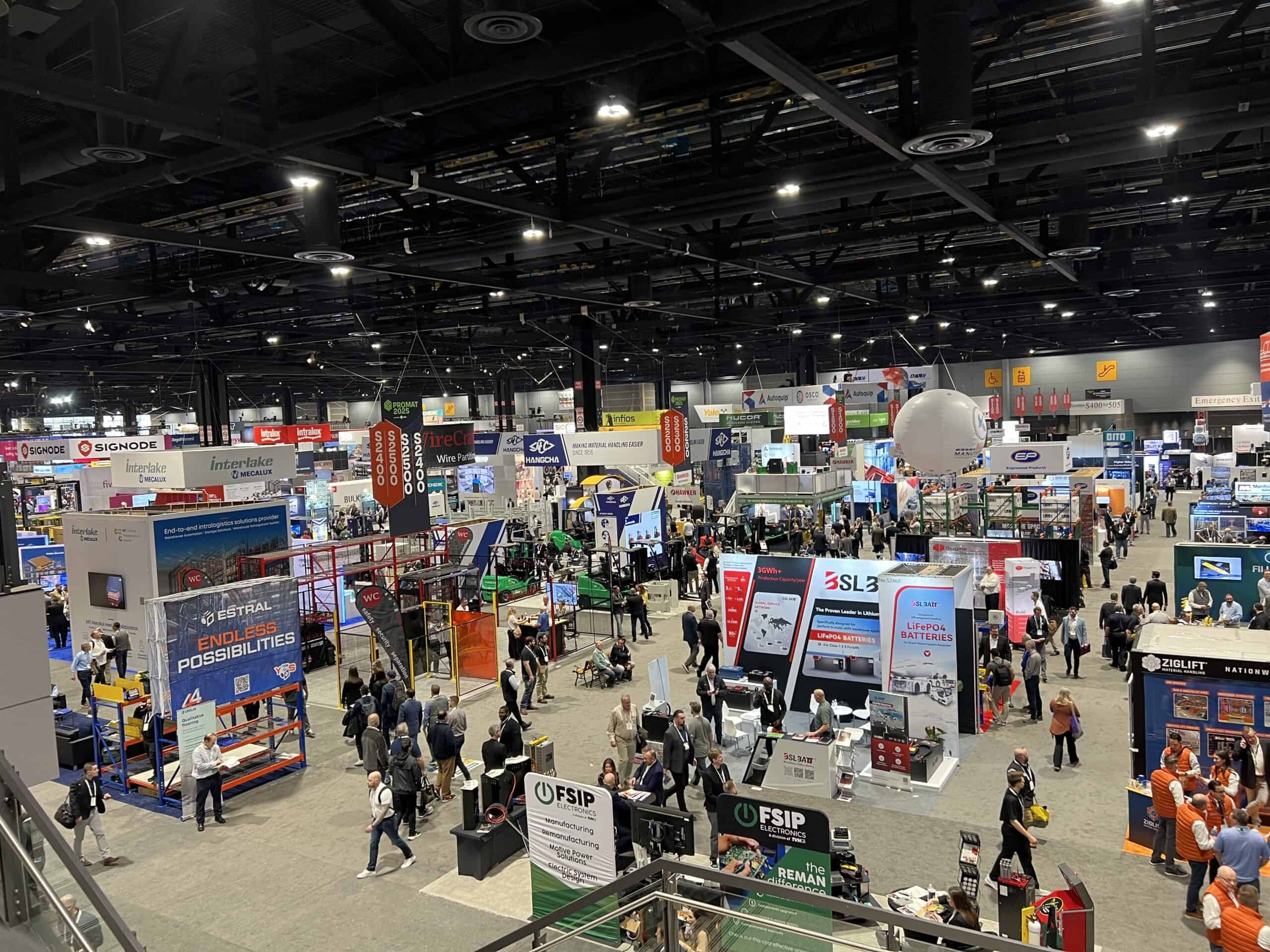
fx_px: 954
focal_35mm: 26
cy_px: 476
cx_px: 635
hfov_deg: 67.3
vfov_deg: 53.1
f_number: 1.5
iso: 125
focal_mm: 5.7
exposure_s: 1/60
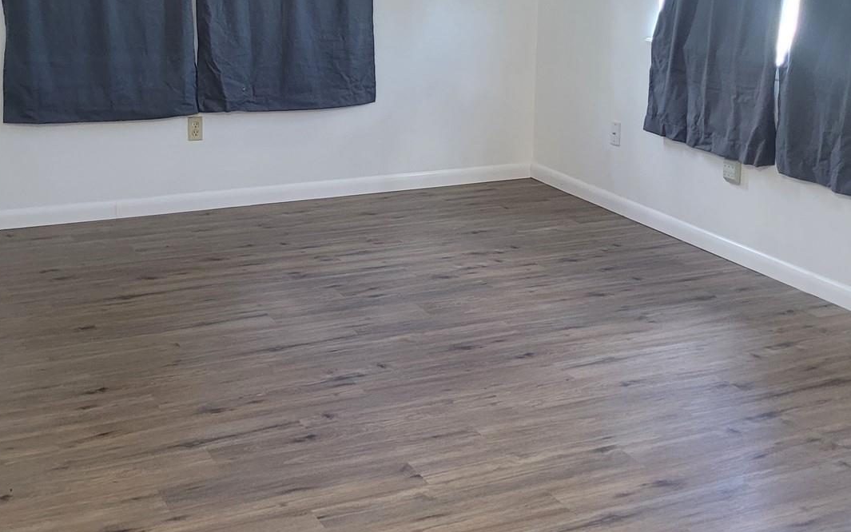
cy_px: 189
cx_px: 474
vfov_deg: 24.3
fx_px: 1229
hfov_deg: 38.1
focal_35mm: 53
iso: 250
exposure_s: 1/40
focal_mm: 5.4
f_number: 1.8
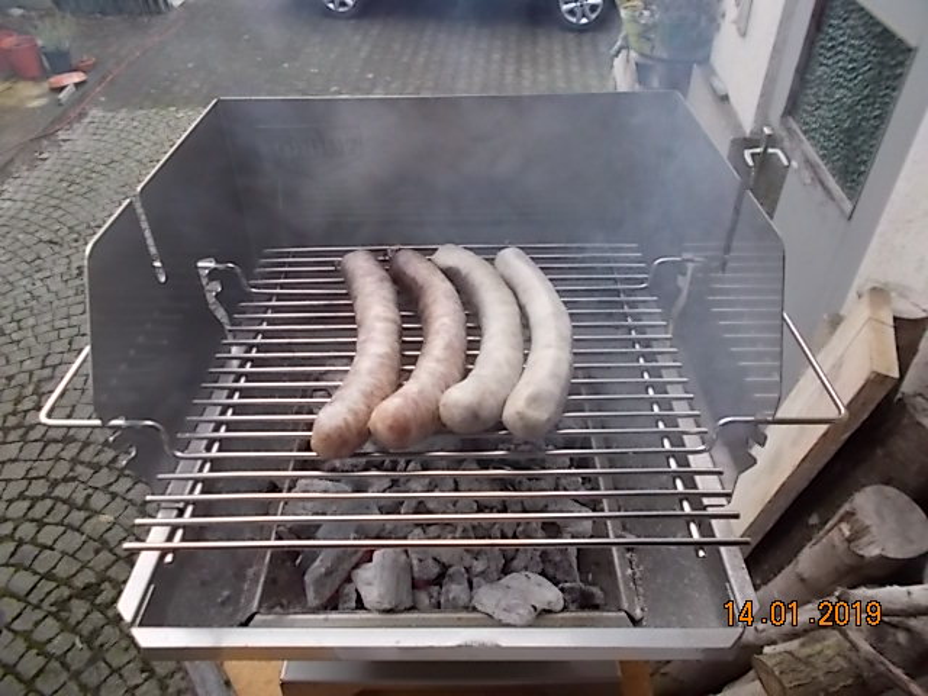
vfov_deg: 53.1
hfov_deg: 67.3
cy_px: 348
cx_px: 464
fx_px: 697
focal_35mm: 26
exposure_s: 1/250
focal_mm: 4.6
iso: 250
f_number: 3.2
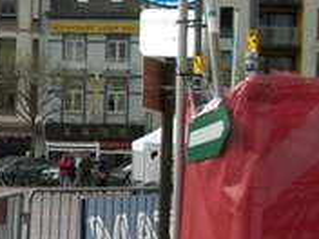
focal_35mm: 109
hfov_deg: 16.0
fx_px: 1004
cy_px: 232
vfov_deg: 13.4
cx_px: -208
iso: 80
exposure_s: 1/400
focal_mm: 5.7
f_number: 2.9
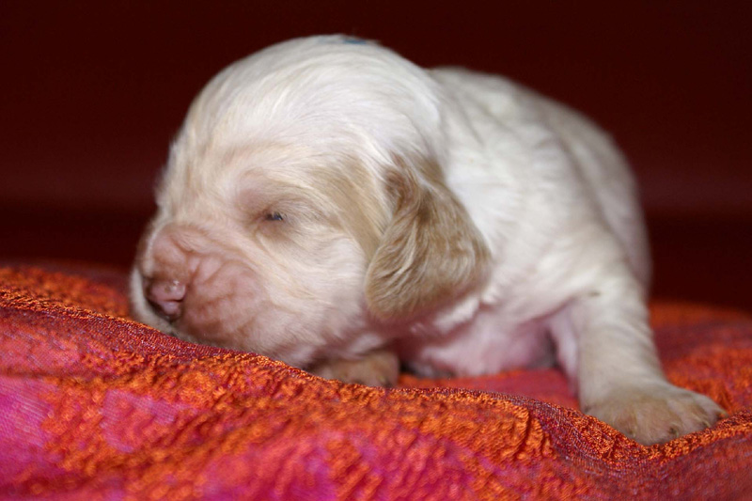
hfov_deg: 27.0
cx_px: 376
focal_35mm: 75
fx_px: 1566
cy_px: 250
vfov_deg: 18.2
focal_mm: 50
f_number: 5.6
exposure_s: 1/80
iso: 400
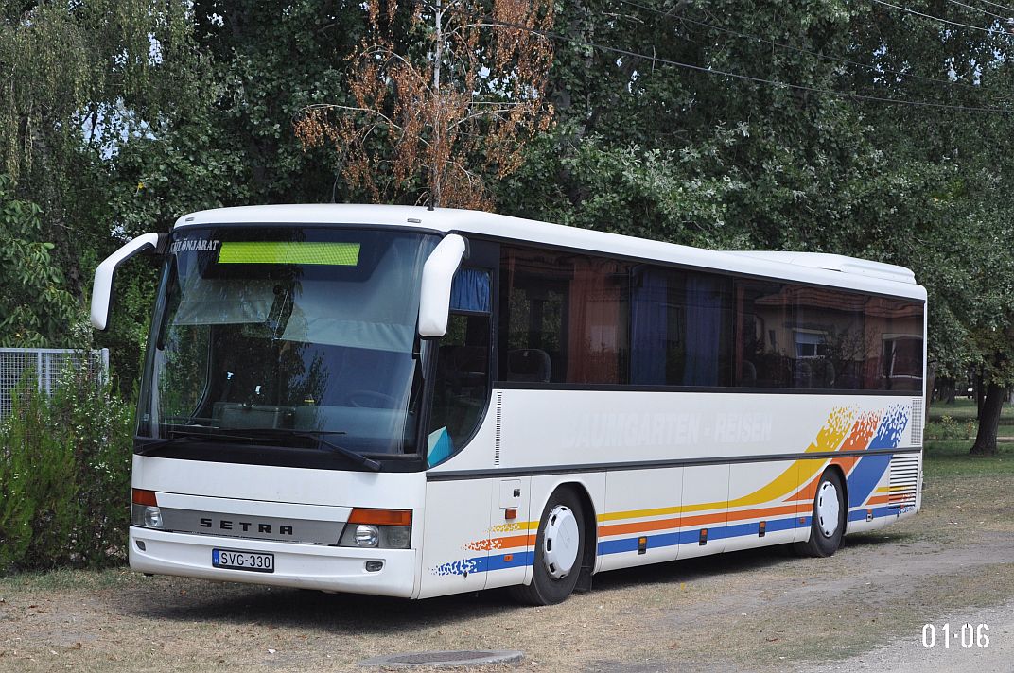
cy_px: 336
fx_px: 2026
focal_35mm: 72
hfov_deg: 28.1
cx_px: 507
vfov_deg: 18.9
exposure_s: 1/1250
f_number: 5.6
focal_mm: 48
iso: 400
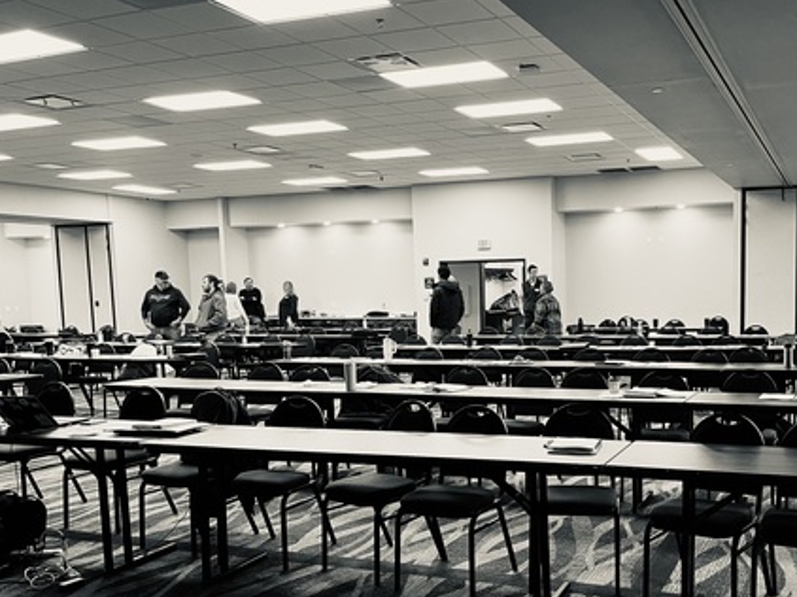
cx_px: 540
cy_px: 368
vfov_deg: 38.4
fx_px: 851
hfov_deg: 49.2
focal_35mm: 37
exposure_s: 1/60
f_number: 1.6
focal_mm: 5.1
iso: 160
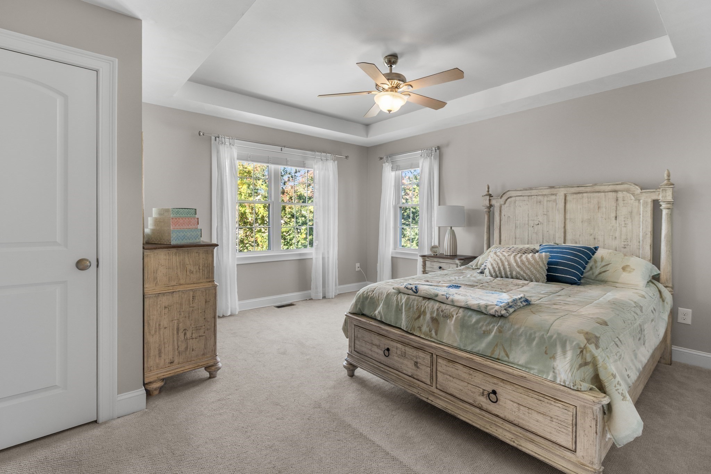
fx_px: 316
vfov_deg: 73.8
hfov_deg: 96.7
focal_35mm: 16
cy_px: 237
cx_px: 356
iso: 400
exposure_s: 1/4
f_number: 6.3
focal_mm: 16
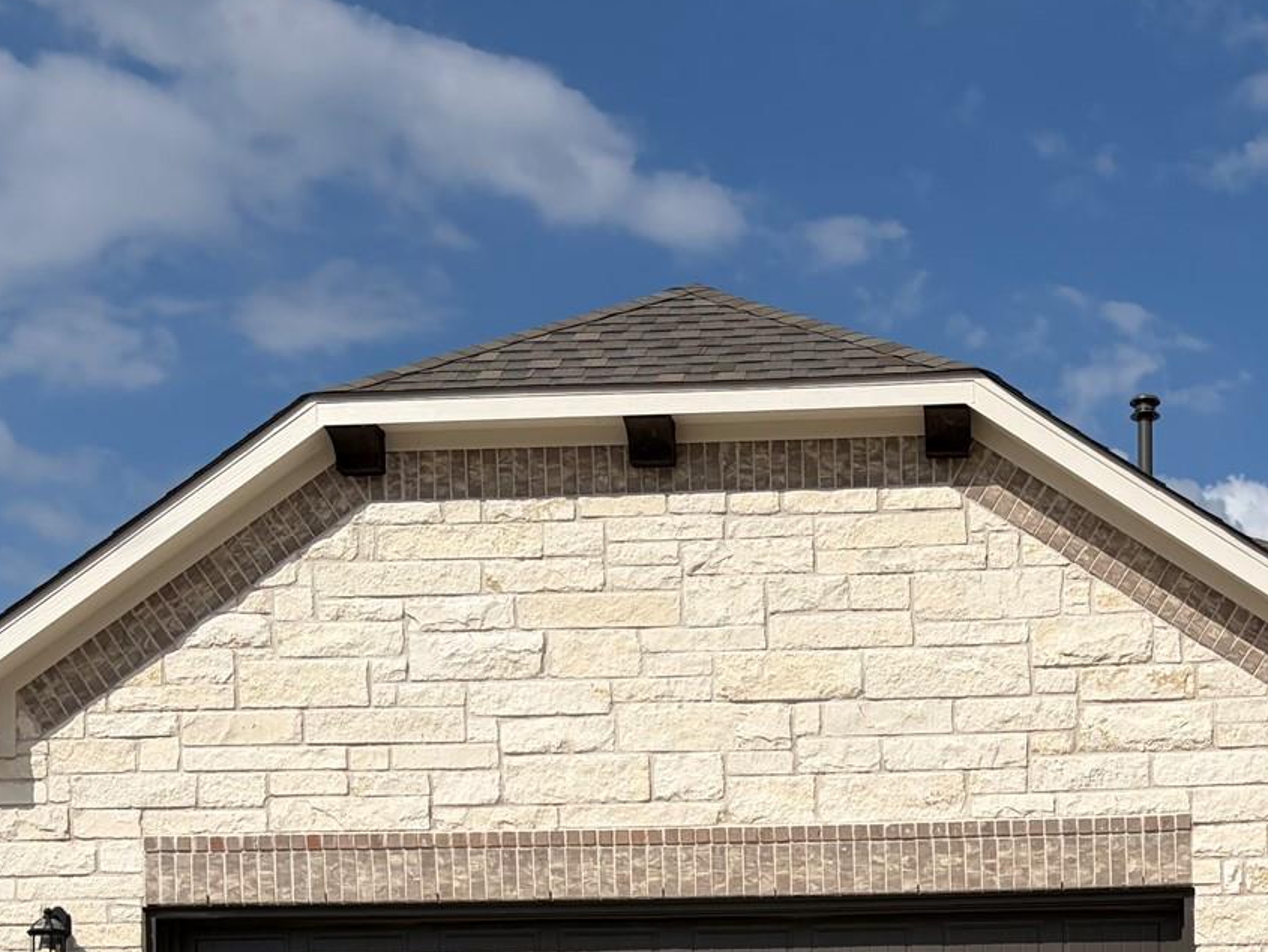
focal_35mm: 63
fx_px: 2308
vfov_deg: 21.7
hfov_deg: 30.3
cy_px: 1113
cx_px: 926
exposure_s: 1/10101
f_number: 1.6
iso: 50
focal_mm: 5.96
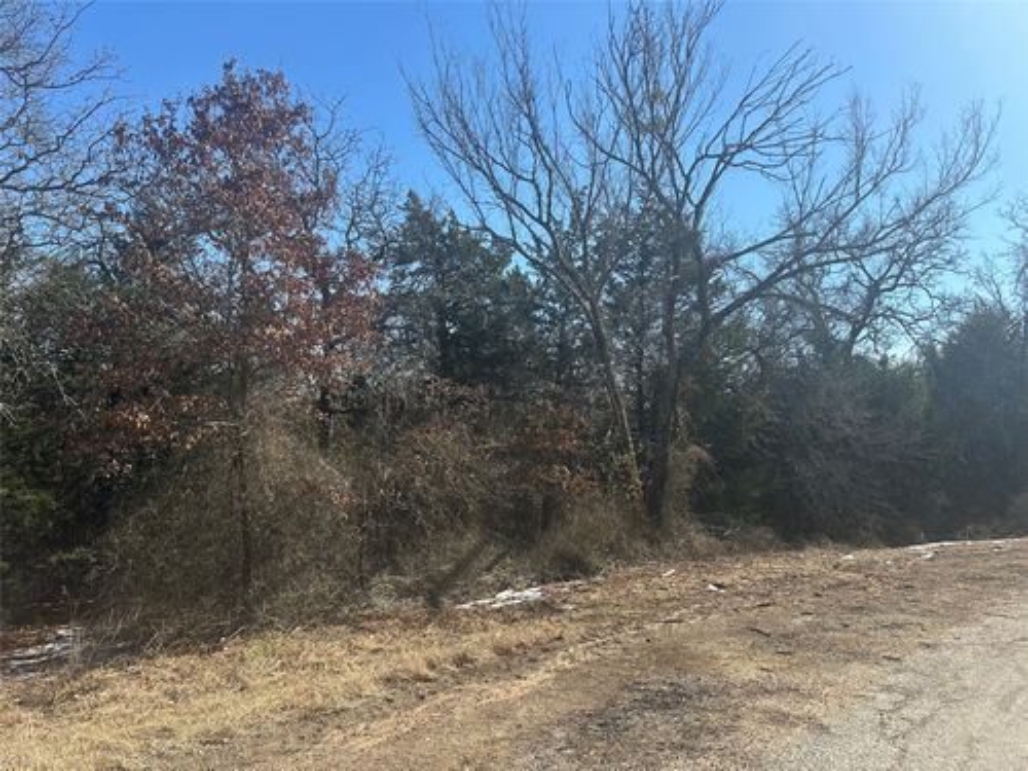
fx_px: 713
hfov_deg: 71.6
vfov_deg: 56.8
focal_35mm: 24
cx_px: 514
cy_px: 386
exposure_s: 1/3356
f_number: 1.78
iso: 80
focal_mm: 6.86
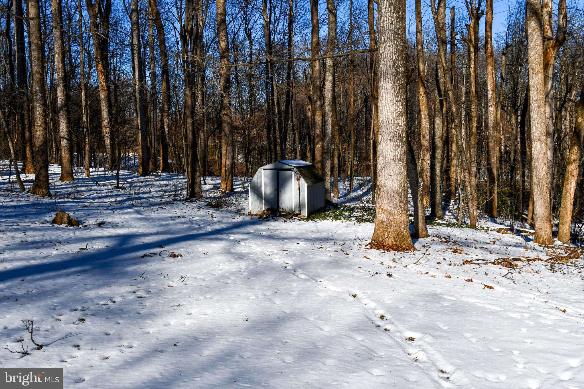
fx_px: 584
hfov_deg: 53.1
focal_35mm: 36
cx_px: 292
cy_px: 194
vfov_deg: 36.9
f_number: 10
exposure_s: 1/400
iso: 100
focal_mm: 24
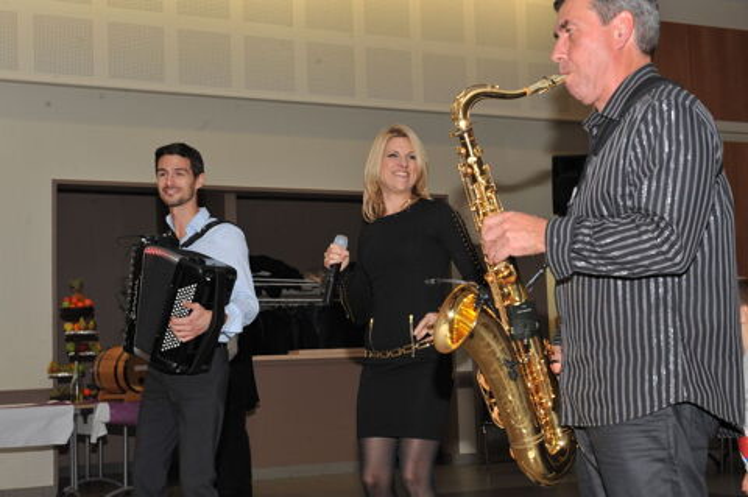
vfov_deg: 22.6
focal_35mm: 60
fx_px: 1245
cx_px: 374
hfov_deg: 33.4
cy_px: 248
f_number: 10
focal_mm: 60
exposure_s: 1/125
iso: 800
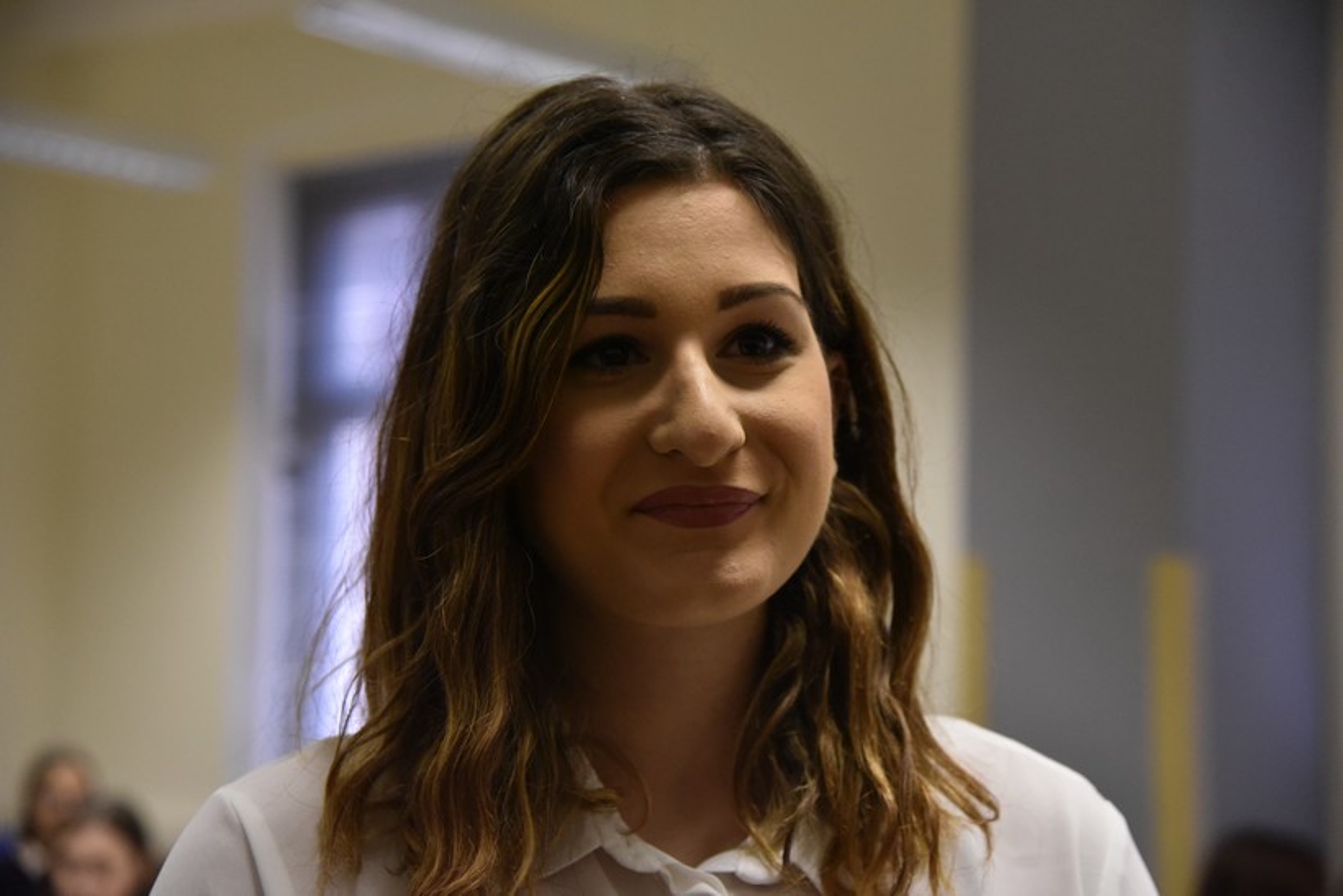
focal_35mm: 70
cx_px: 672
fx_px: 2612
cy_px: 448
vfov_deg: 19.5
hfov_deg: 28.8
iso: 5000
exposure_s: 1/400
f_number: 4.5
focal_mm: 70
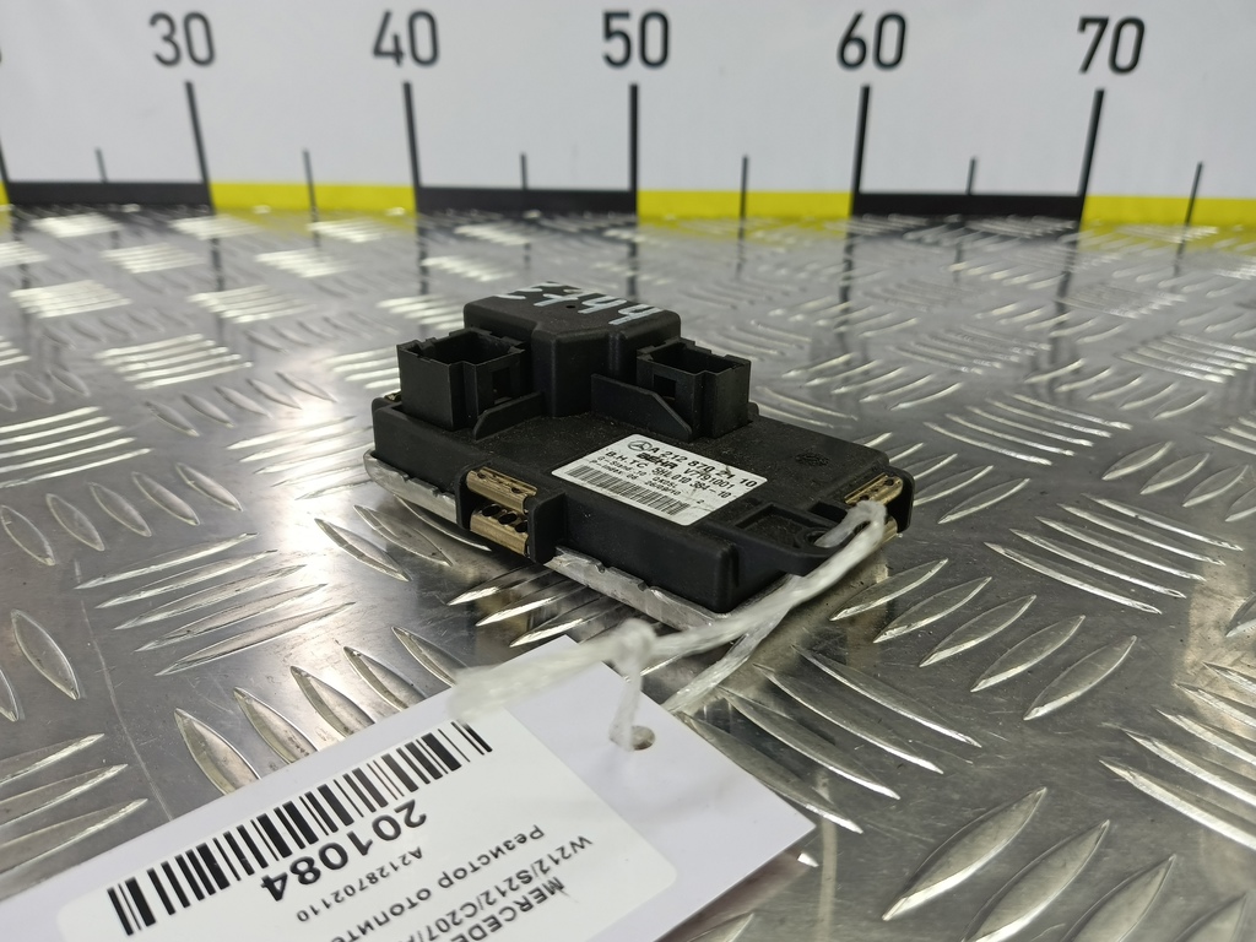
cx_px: 628
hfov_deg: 73.9
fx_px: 835
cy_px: 471
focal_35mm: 23
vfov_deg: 58.9
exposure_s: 1/50
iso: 102
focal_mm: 4.11
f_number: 1.6
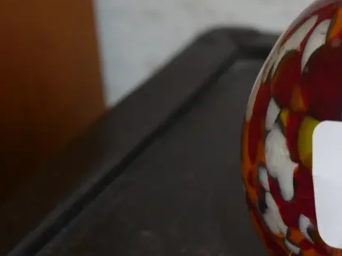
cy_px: 223
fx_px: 1146
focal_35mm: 116
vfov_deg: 12.7
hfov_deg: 16.4
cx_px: 394
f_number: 5.2
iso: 640
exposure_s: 1/60
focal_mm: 24
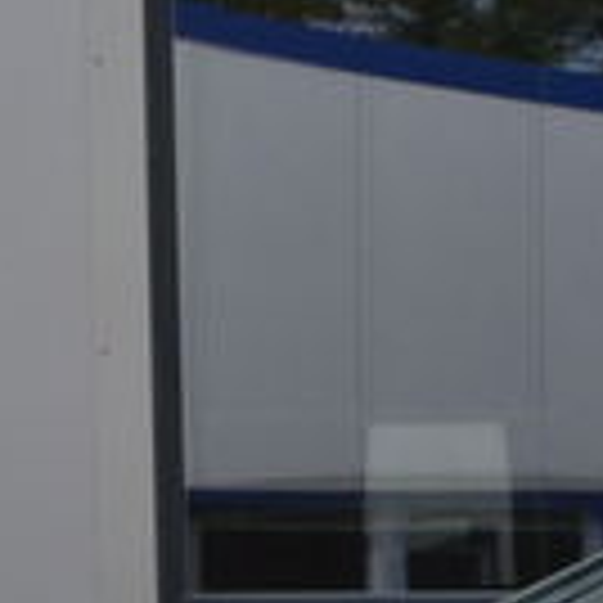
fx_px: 4612
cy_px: 1161
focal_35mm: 234
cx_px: 986
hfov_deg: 7.3
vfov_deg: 7.2
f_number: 10
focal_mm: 24
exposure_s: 1/200
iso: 400
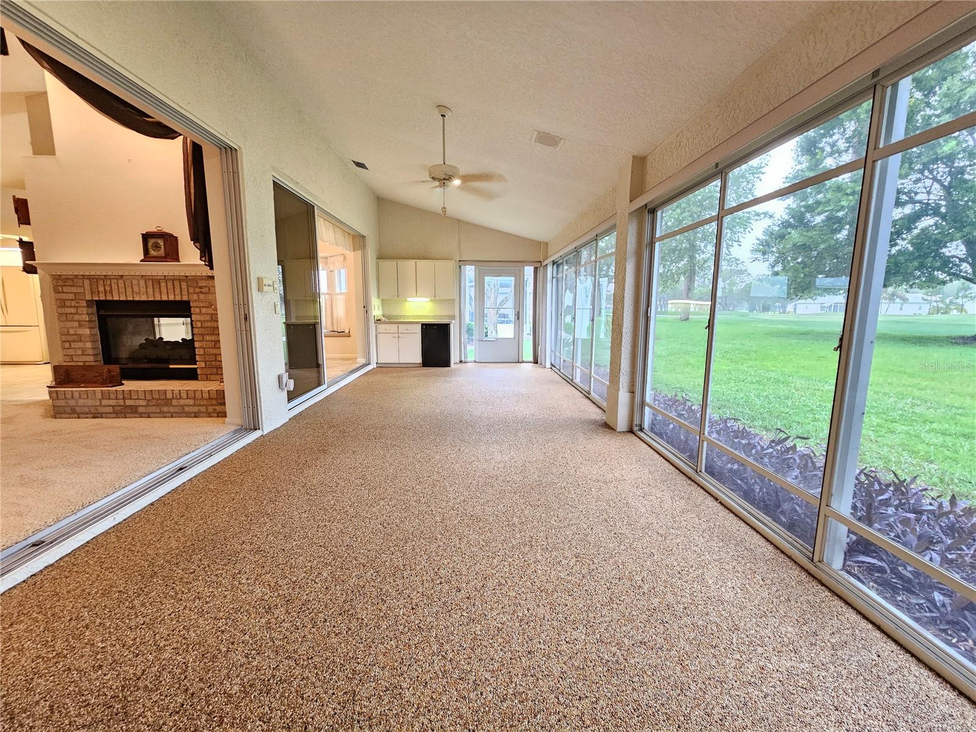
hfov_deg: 106.2
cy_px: 366
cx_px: 488
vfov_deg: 89.9
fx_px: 367
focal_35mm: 13
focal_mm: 2.2
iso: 500
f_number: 2.2
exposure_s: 1/30
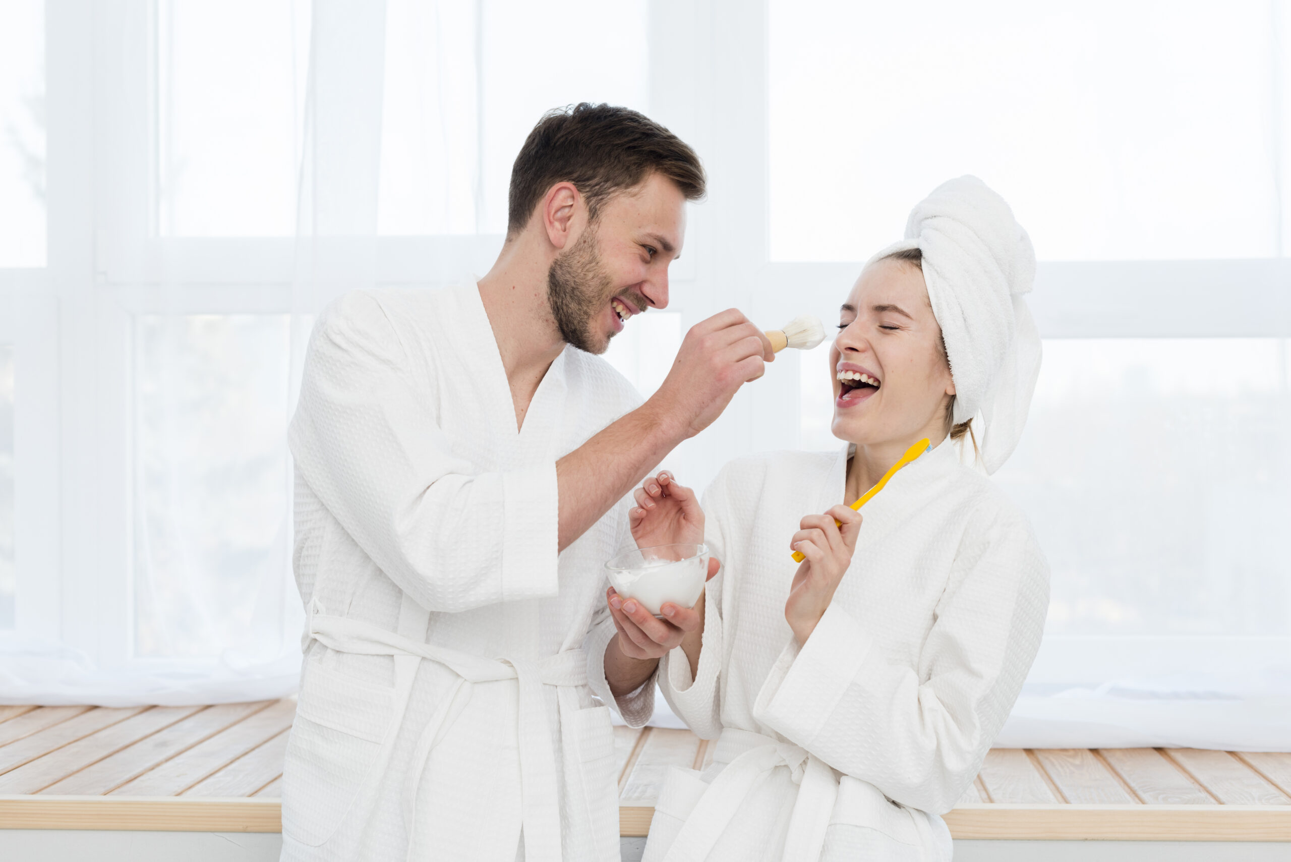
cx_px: 646
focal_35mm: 50
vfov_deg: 27.0
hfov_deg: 39.6
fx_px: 1794
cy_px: 431
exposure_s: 1/160
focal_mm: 50
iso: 200
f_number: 4
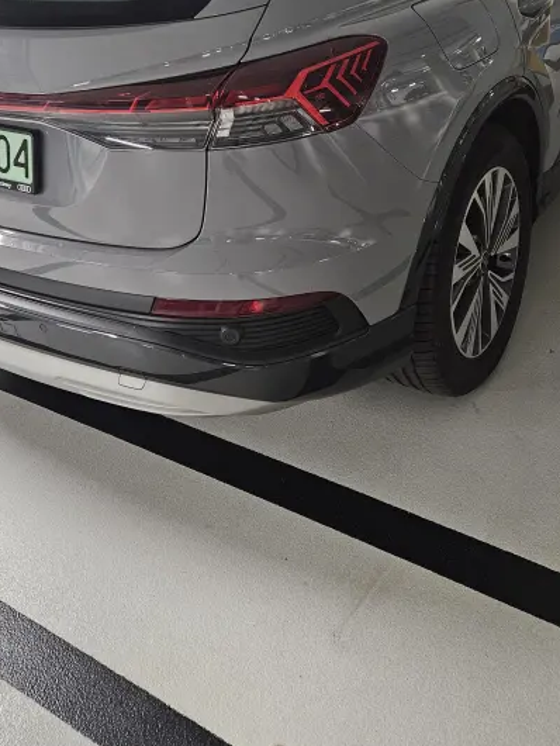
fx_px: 797
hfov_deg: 38.7
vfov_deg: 48.4
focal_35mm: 37
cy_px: 195
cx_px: 274
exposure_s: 1/50
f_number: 1.8
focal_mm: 5.4
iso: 800
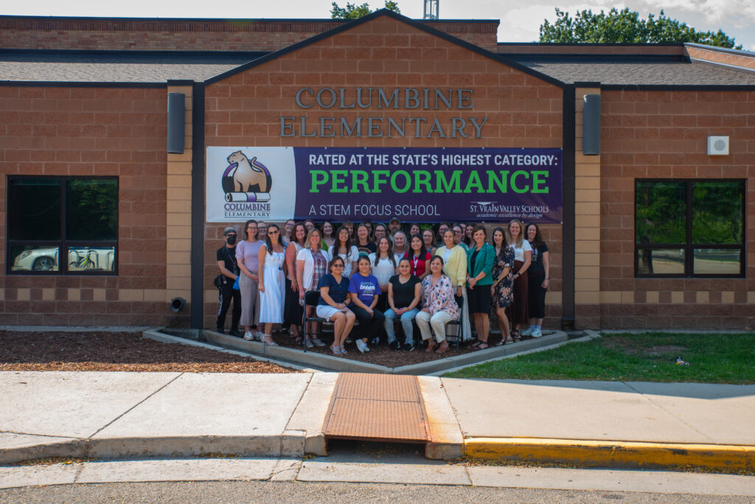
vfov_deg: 36.9
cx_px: 378
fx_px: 755
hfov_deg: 53.1
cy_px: 252
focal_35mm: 36
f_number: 10
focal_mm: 36
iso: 200
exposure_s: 1/125
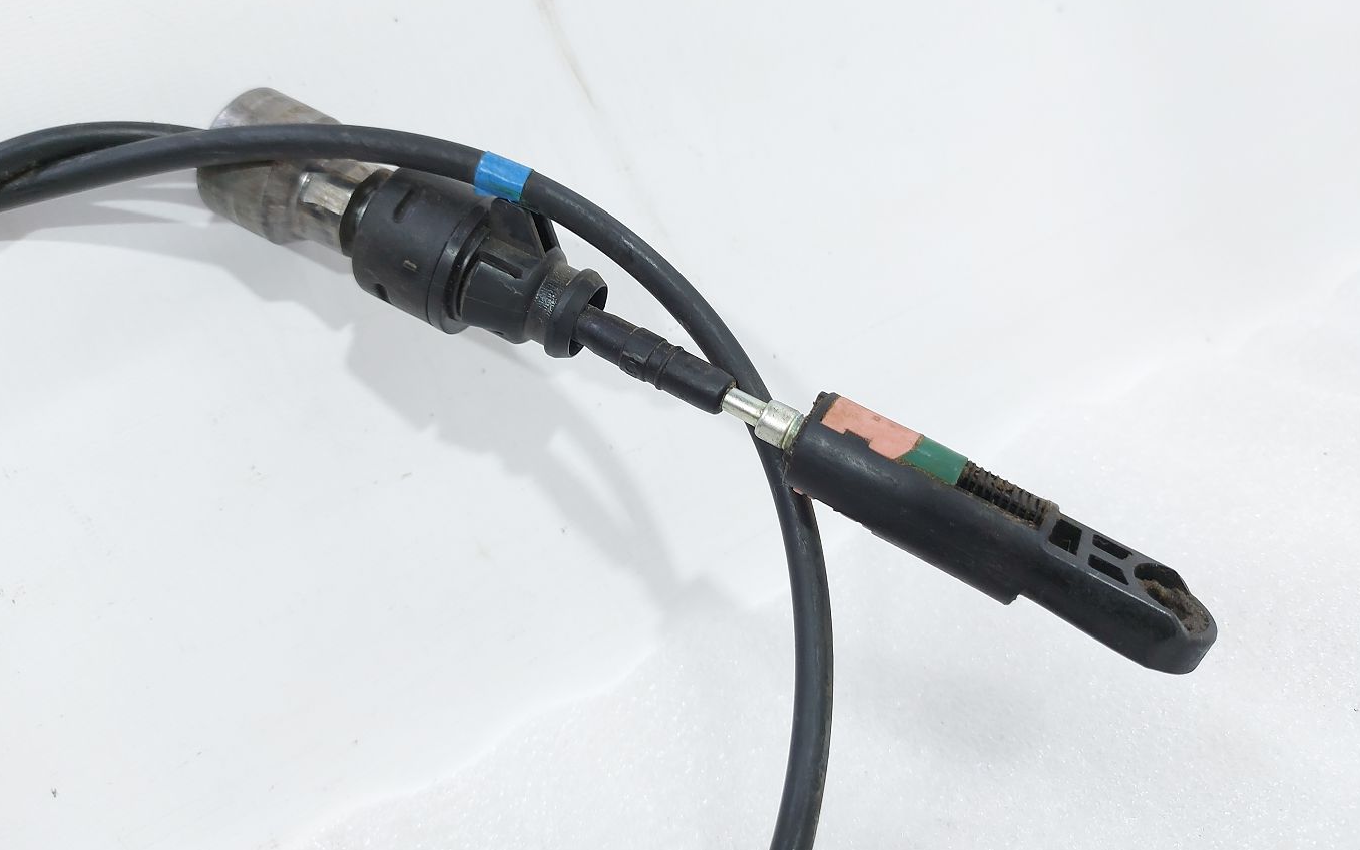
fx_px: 964
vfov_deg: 47.4
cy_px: 352
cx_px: 673
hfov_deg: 70.4
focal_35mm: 26
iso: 80
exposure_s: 1/50
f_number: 1.8
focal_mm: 5.23
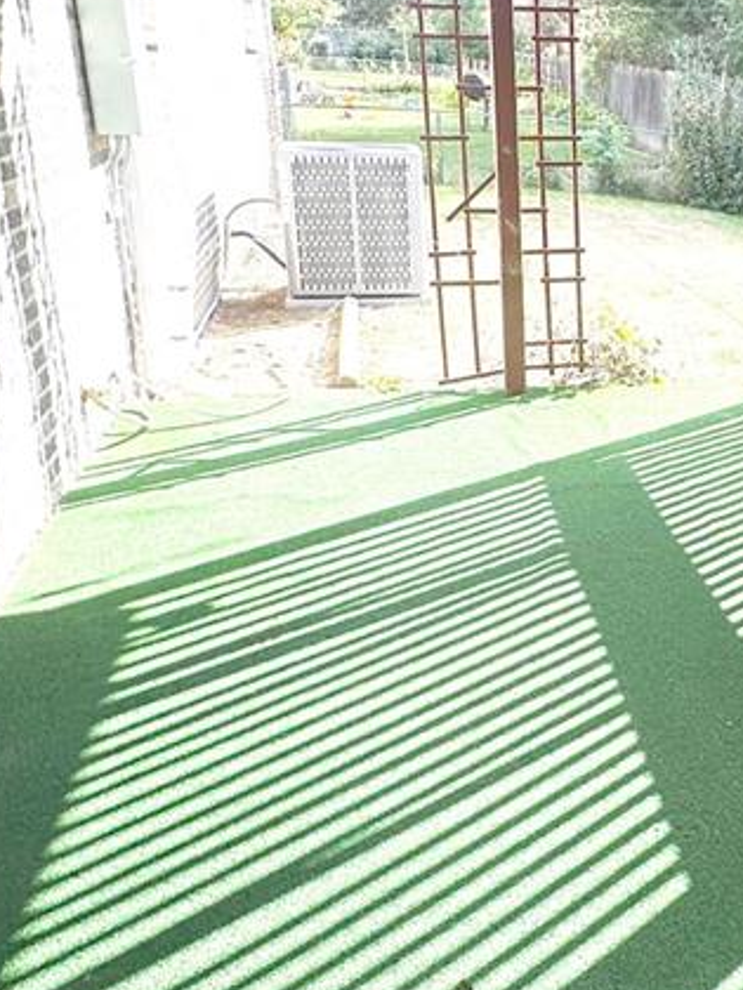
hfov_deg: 33.2
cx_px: 726
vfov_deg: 46.8
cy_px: 471
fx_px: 1145
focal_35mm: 40
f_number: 2.2
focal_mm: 2.22
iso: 40
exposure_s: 1/397
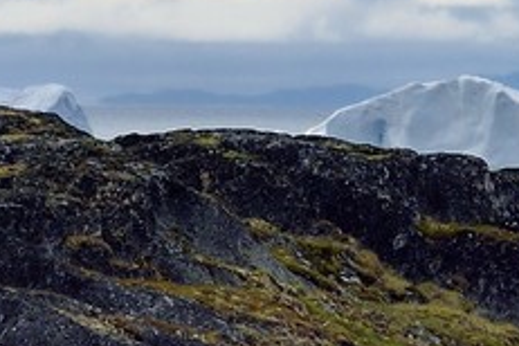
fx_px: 13479
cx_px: 1627
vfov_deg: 1.5
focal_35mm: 935
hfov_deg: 2.2
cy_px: 658
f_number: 14
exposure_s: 1/320
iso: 400
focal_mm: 135
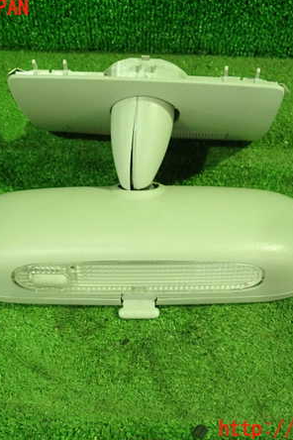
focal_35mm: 45
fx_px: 549
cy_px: 219
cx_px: 146
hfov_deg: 29.9
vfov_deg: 43.6
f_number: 2.4
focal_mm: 5.87
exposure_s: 1/50
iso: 800
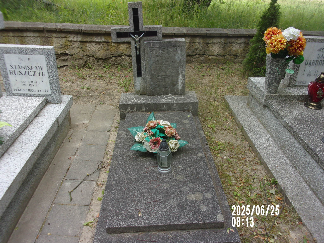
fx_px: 262
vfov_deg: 49.7
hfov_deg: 63.4
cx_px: 162
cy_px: 122
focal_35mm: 28
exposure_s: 1/58
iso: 80
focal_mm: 5.1
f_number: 3.9
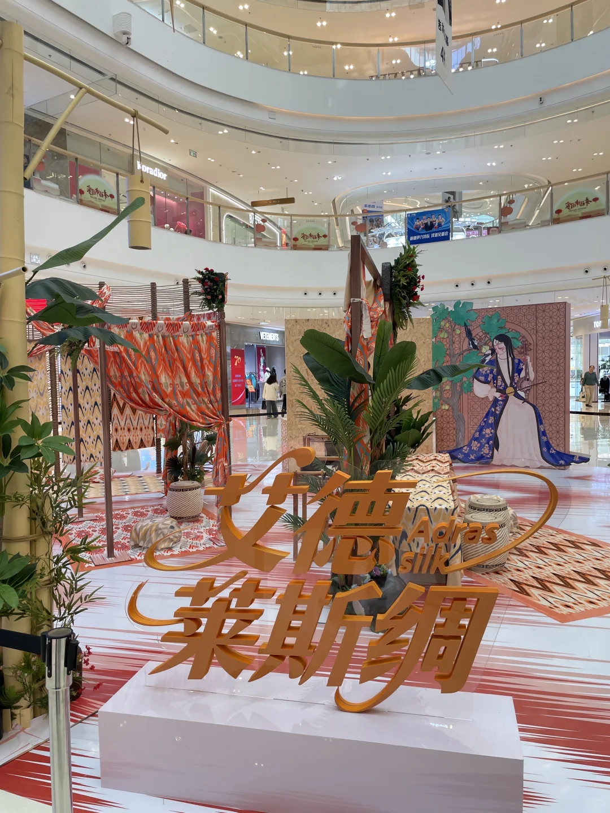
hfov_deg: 53.1
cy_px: 406
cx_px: 305
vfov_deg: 67.3
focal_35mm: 26
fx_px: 611
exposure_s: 1/117
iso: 64
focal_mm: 4.2
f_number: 1.6
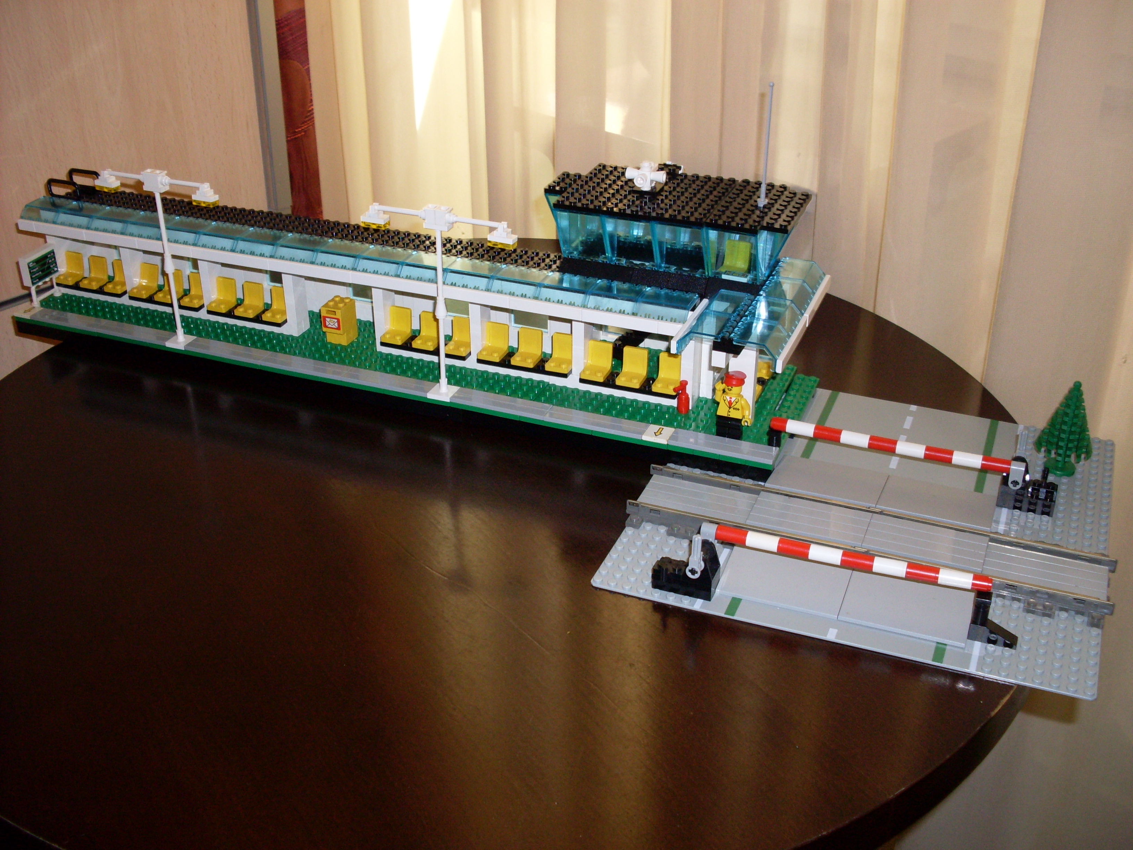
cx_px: 566
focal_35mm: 38
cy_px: 425
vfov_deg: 37.7
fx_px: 1244
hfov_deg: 49.0
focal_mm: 6.3
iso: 100
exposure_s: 1/45
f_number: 2.8
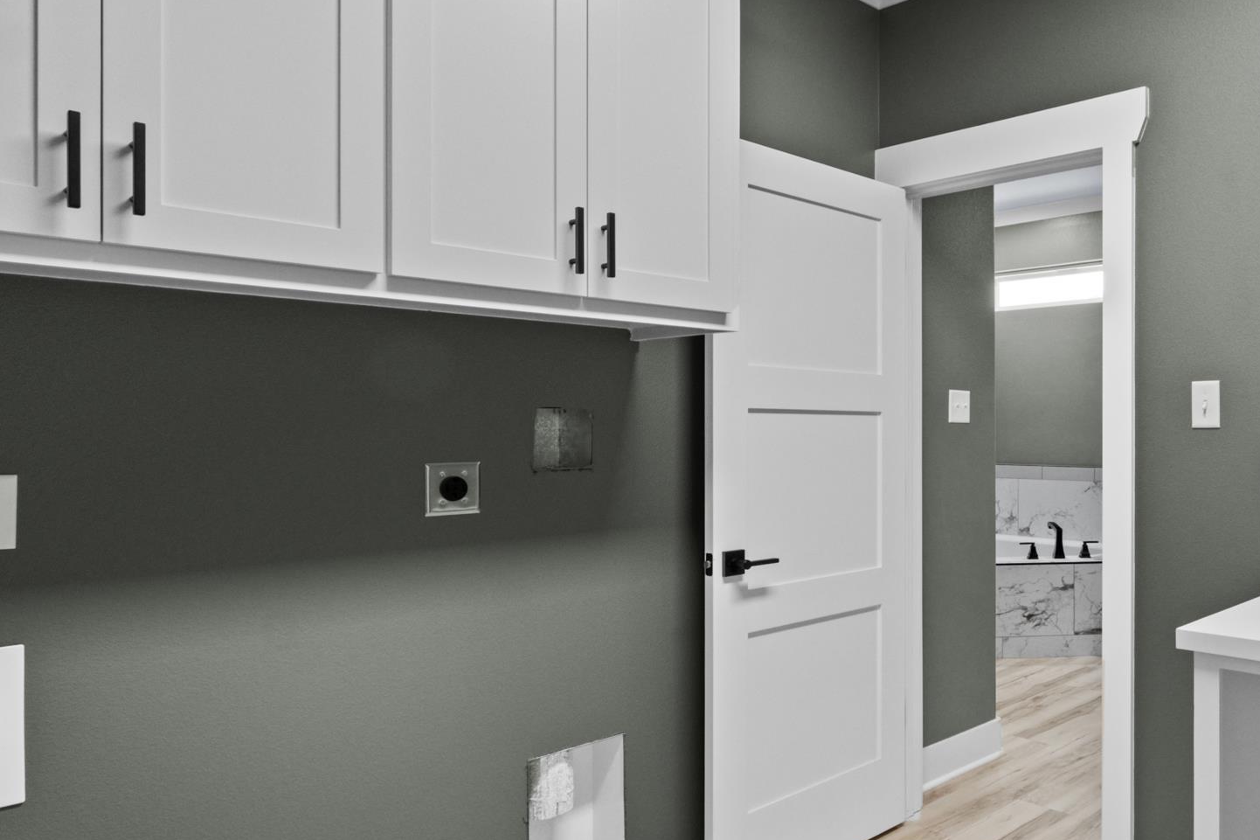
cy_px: 417
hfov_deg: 64.2
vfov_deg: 49.5
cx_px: 980
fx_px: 910
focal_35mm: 26
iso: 800
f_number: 9
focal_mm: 10
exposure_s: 1/3
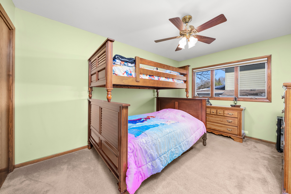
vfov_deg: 85.5
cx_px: 146
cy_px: 97
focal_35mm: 13
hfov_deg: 108.3
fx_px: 105
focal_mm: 13
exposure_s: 1
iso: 800
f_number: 13
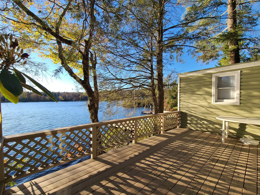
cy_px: 103
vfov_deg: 85.6
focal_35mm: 14
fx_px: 105
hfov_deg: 102.1
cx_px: 133
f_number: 2.2
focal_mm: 2.2
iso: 50
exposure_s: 1/666
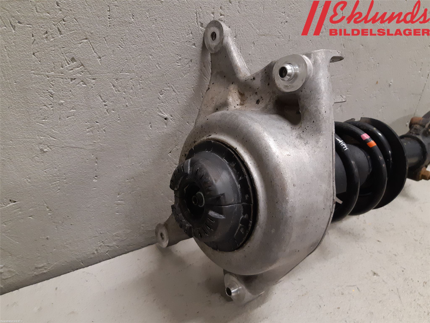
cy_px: 162
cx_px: 215
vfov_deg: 53.1
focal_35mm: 26
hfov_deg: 67.3
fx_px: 323
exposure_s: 1/50
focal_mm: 3.93
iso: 200
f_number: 1.7
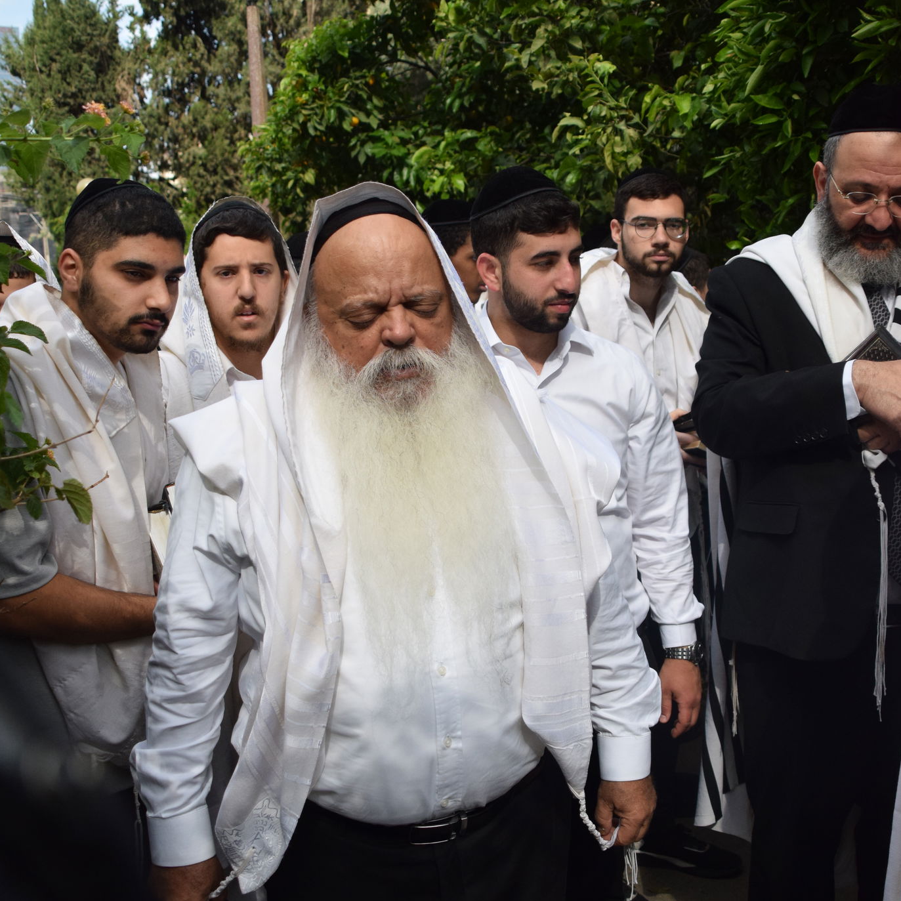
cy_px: 421
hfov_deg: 42.8
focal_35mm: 39
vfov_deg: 42.8
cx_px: 444
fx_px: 1148
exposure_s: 1/4000
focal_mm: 20
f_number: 3.5
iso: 800
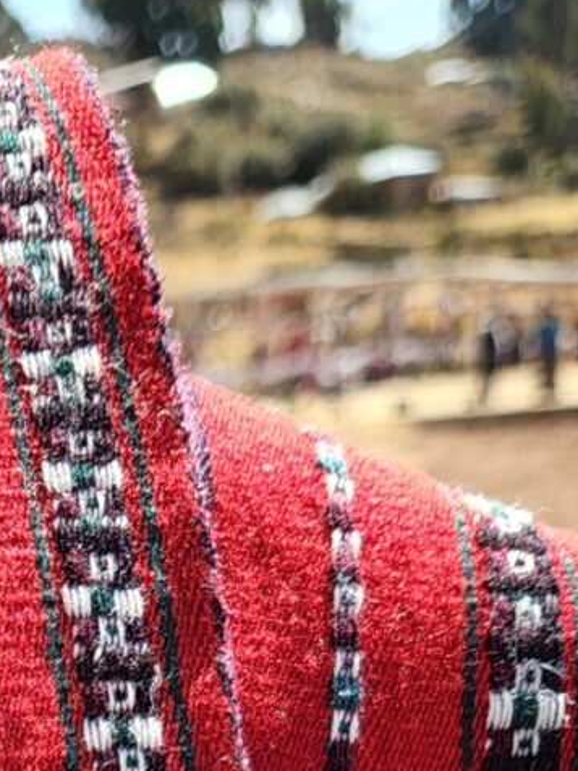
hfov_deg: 14.0
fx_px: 2204
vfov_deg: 16.5
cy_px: 1406
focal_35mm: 99
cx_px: -301
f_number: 1.8
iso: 20
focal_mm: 5.4
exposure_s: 1/628
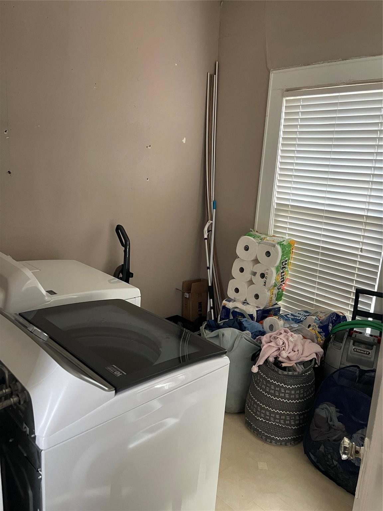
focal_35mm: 25
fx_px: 369
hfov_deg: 54.9
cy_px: 256
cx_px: 192
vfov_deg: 69.4
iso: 500
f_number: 1.6
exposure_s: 1/48
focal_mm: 5.1
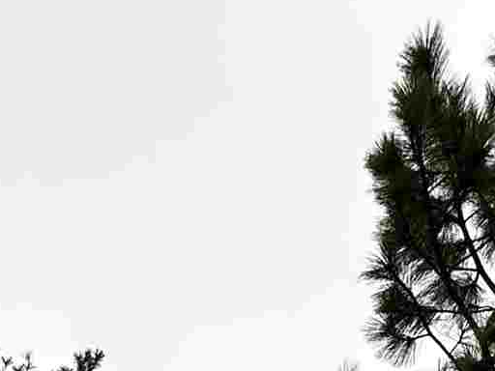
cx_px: -69
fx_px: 1201
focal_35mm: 84
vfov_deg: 11.2
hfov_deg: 21.9
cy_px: 1099
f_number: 2.2
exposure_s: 1/202
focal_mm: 2.22
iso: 40
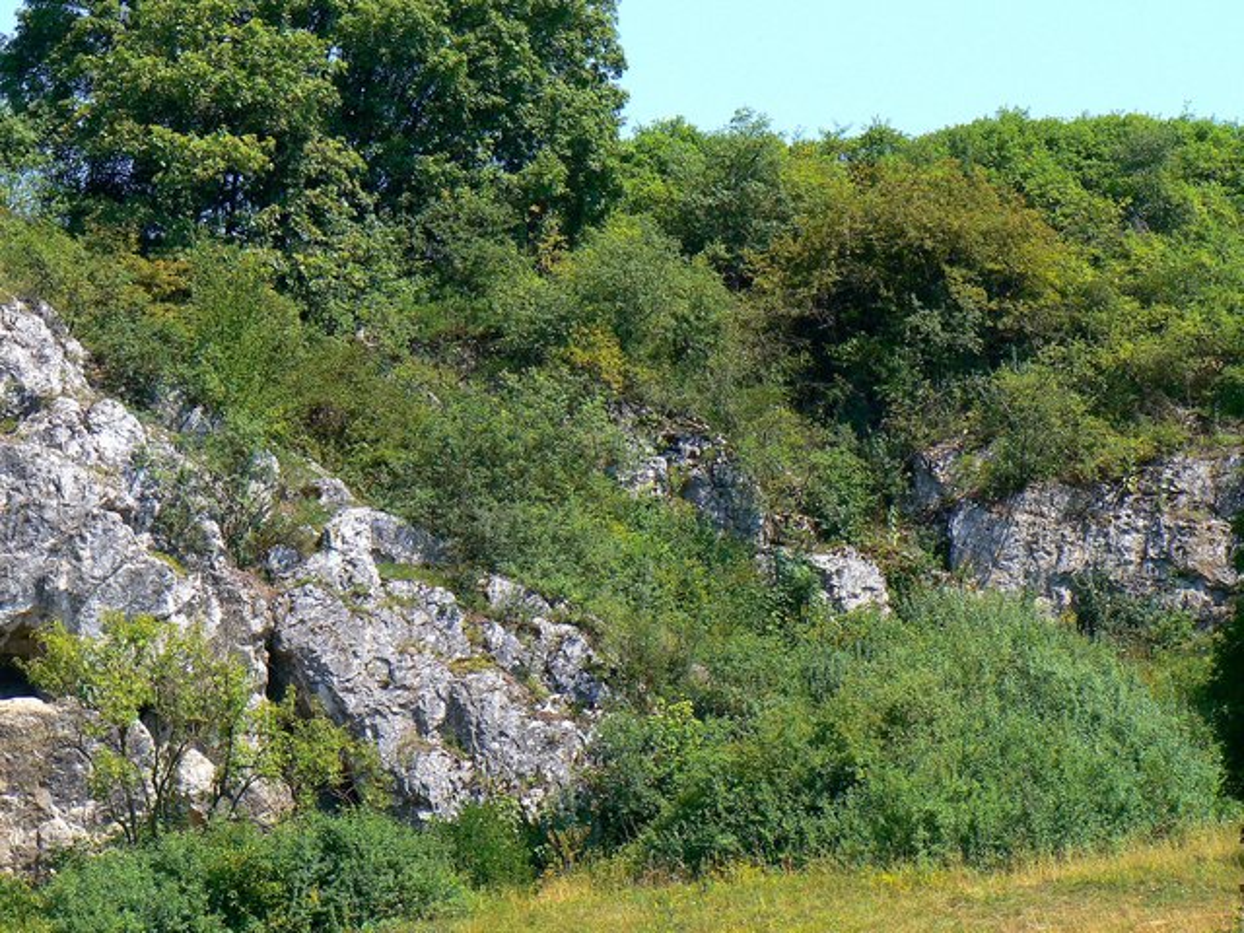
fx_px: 5283
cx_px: 622
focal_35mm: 147
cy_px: 466
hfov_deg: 13.4
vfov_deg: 10.1
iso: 80
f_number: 5.6
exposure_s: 1/320
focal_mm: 24.6
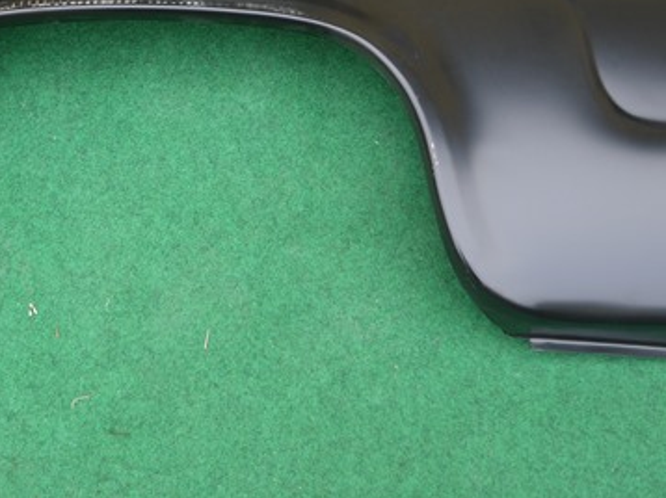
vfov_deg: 21.2
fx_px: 1307
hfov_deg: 28.5
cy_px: 65
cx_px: 242
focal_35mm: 68
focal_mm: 16
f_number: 3.8
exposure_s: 1/60
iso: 125
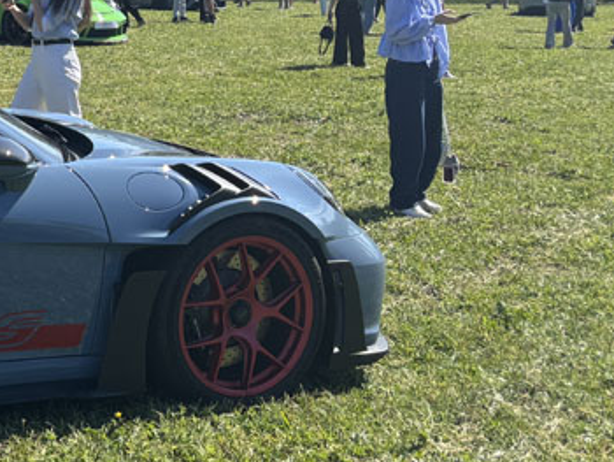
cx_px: -258
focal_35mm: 76
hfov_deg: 22.1
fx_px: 1349
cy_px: 32
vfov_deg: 19.0
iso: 50
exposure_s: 1/2105
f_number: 1.6
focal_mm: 5.96
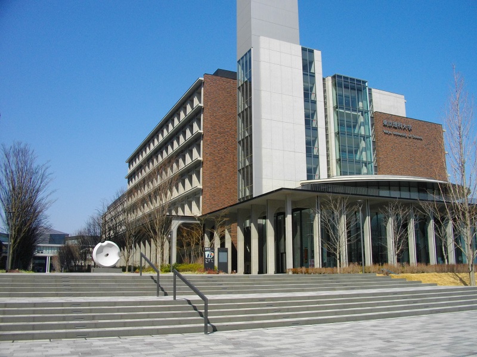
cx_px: 238
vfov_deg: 44.2
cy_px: 178
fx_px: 441
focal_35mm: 32
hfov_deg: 56.8
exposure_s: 1/500
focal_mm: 5.7
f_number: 5.5
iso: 100
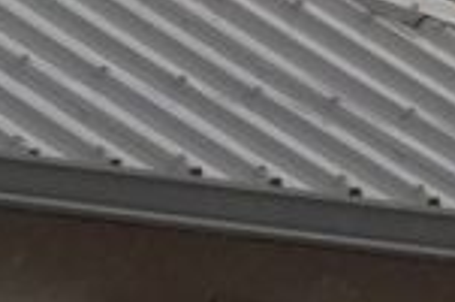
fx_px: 10254
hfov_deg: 2.5
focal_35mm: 813
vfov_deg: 1.7
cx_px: 997
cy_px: -489
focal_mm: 102
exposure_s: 1/1000
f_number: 8
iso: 400
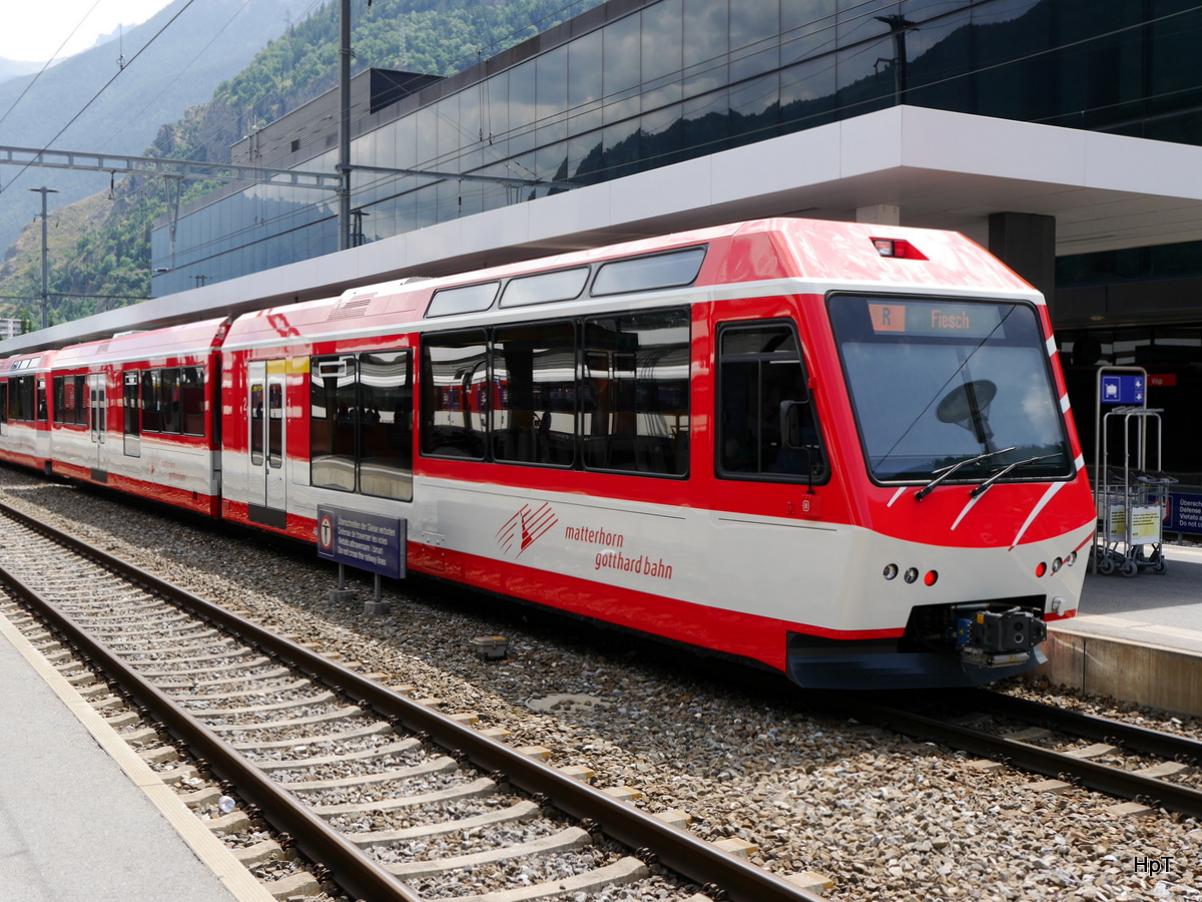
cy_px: 451
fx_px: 1528
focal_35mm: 44
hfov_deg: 42.9
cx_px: 601
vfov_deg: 32.9
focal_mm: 22
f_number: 7.1
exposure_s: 1/200
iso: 160
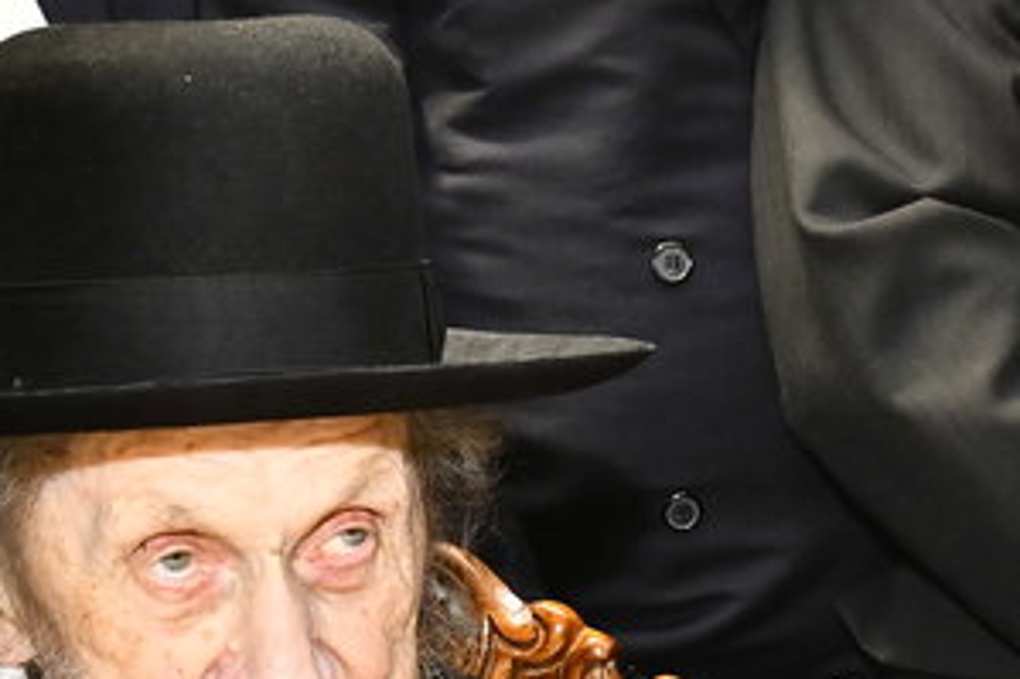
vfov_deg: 10.5
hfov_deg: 15.6
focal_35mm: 131
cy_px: 404
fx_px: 3709
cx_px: 351
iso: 1250
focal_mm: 28
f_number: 5.6
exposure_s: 1/160
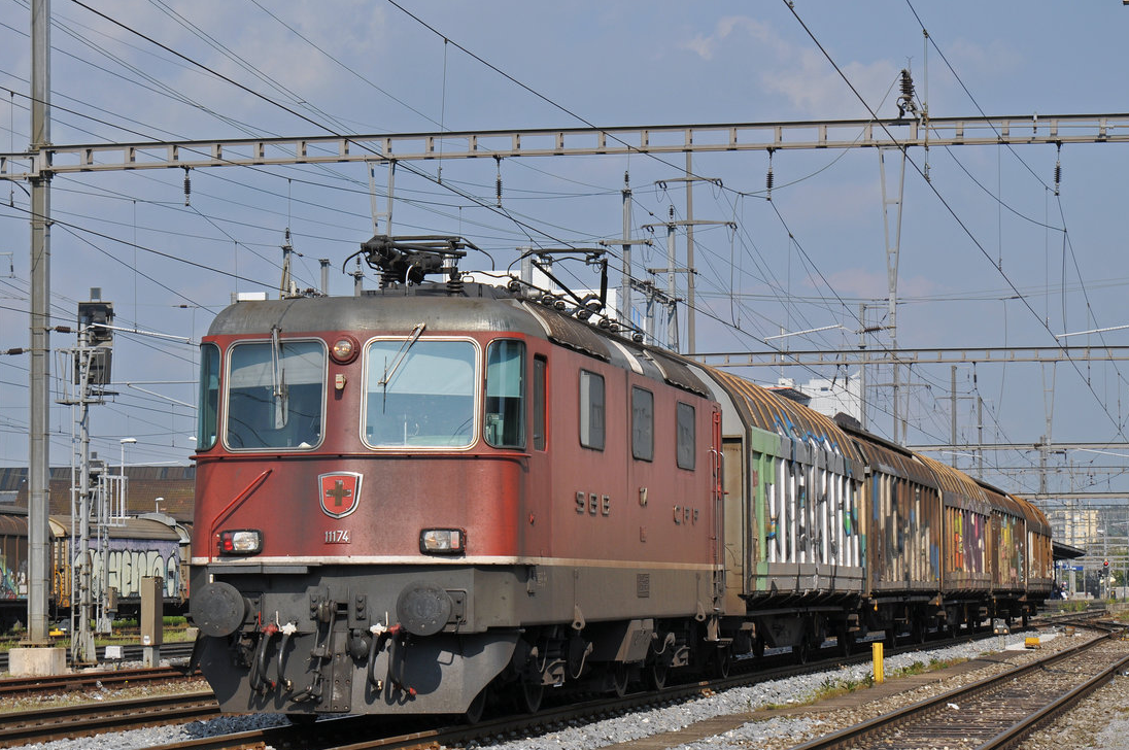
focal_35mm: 115
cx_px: 524
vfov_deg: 11.9
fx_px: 3602
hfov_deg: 17.8
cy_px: 392
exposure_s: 1/1000
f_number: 6.3
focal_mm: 70
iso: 200
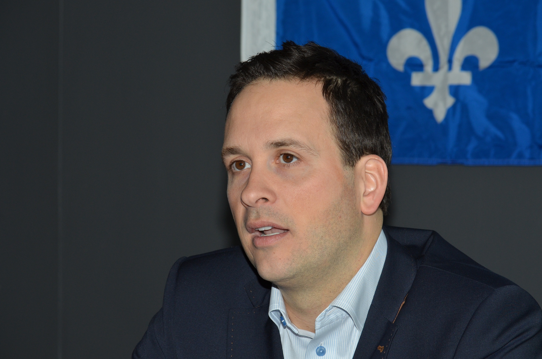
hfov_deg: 16.1
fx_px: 1916
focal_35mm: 128
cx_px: 271
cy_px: 180
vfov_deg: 10.7
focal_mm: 85
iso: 400
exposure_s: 1/200
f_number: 9
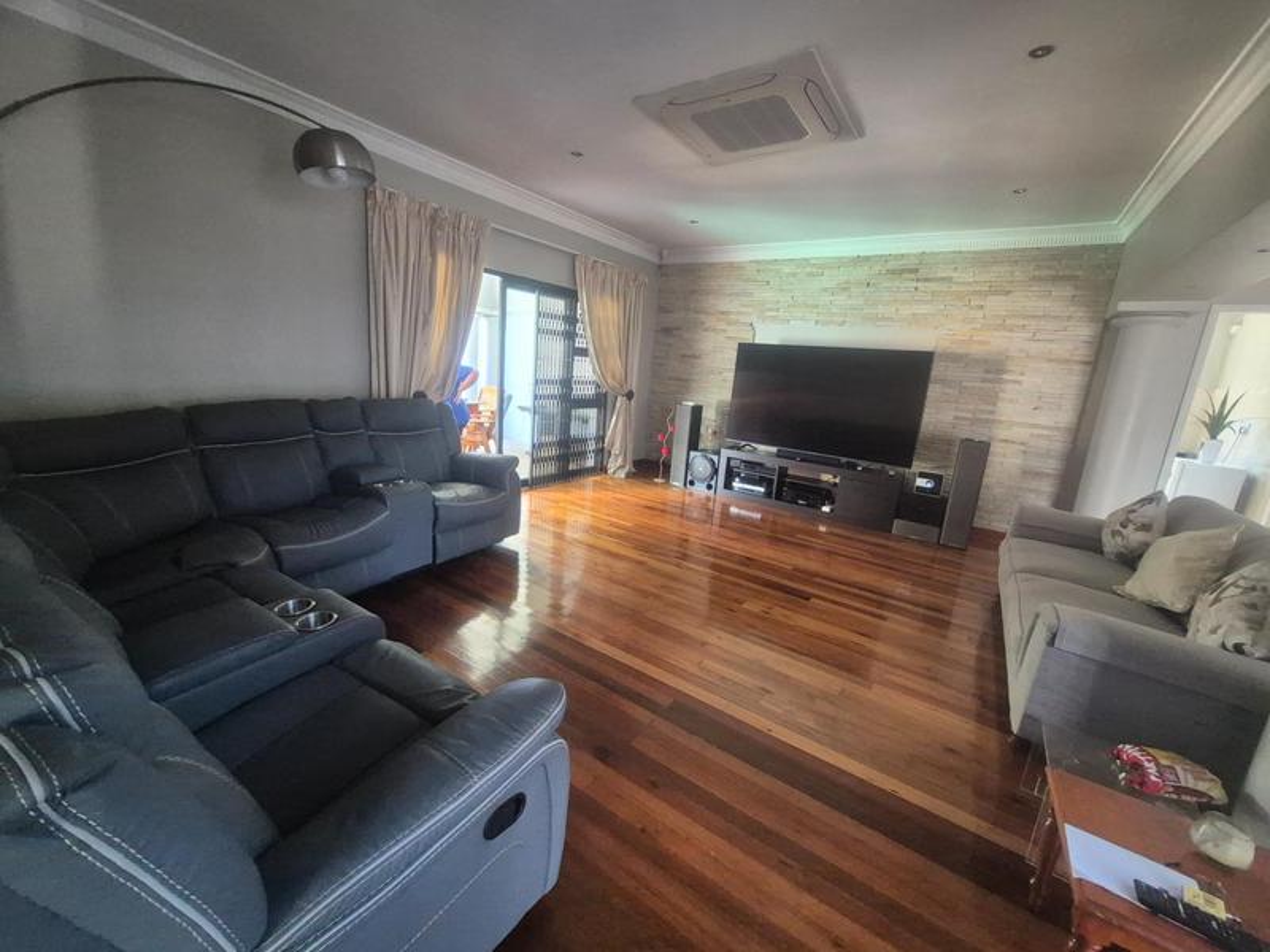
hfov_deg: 106.2
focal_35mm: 13
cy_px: 476
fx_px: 477
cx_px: 635
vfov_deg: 89.9
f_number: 2.2
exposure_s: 1/50
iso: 1000
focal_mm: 1.74
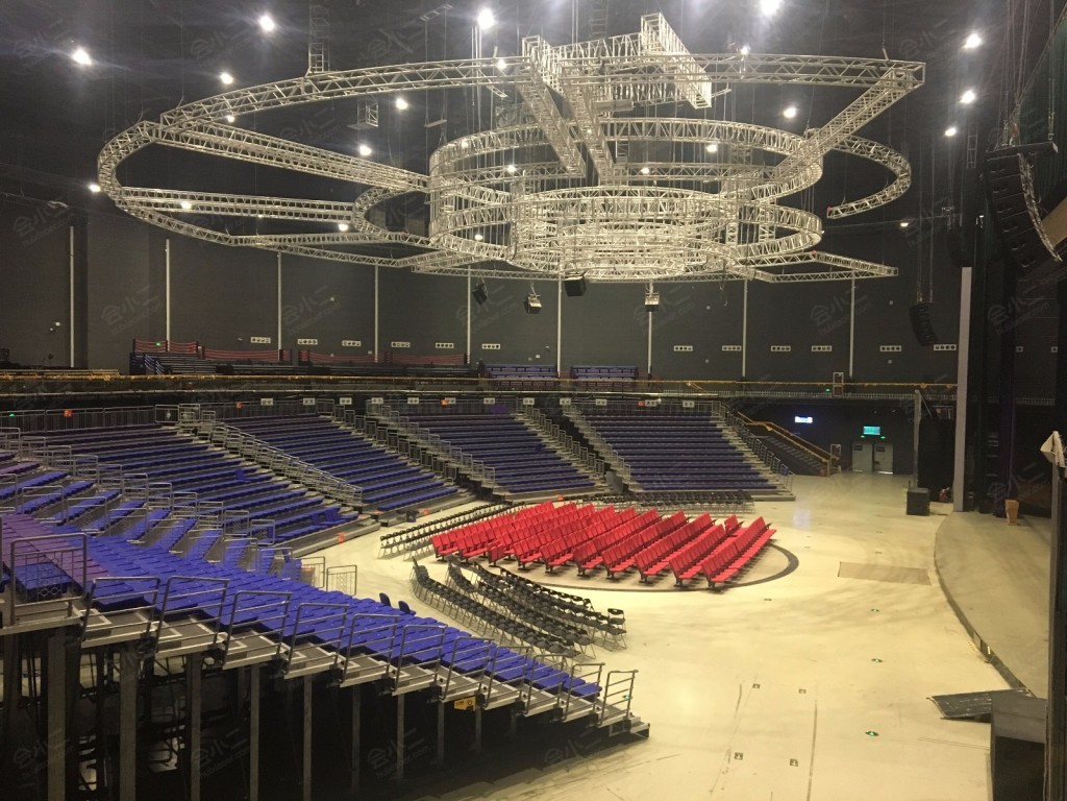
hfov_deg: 61.7
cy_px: 400
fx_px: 894
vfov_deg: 48.2
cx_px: 534
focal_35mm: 29
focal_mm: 4.15
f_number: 2.2
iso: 200
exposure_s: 1/17
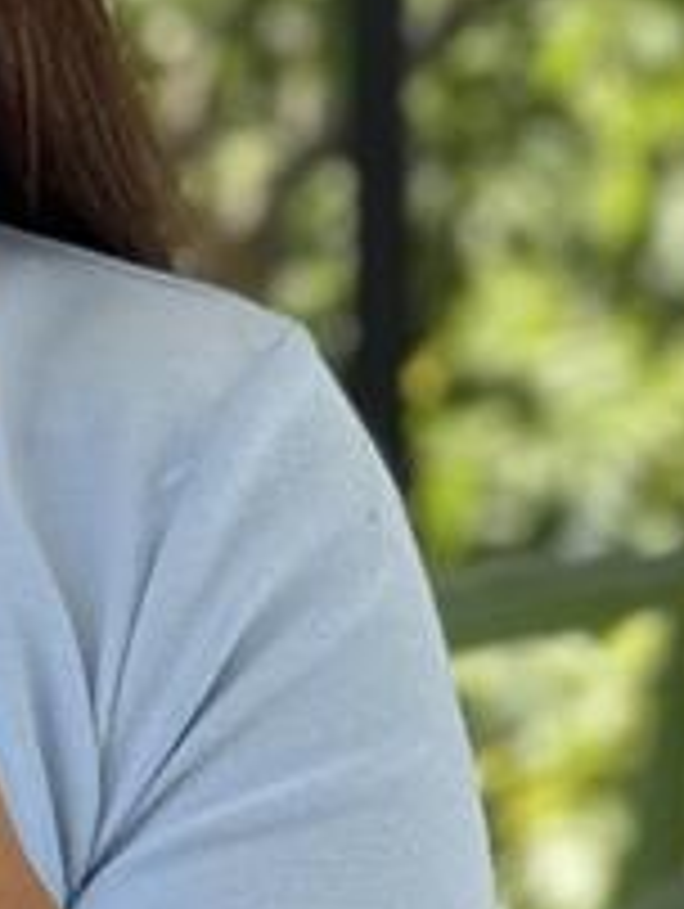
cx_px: -464
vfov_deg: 6.2
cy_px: 1370
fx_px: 8308
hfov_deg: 4.7
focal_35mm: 316
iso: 64
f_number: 1.78
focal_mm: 6.76
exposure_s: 1/267
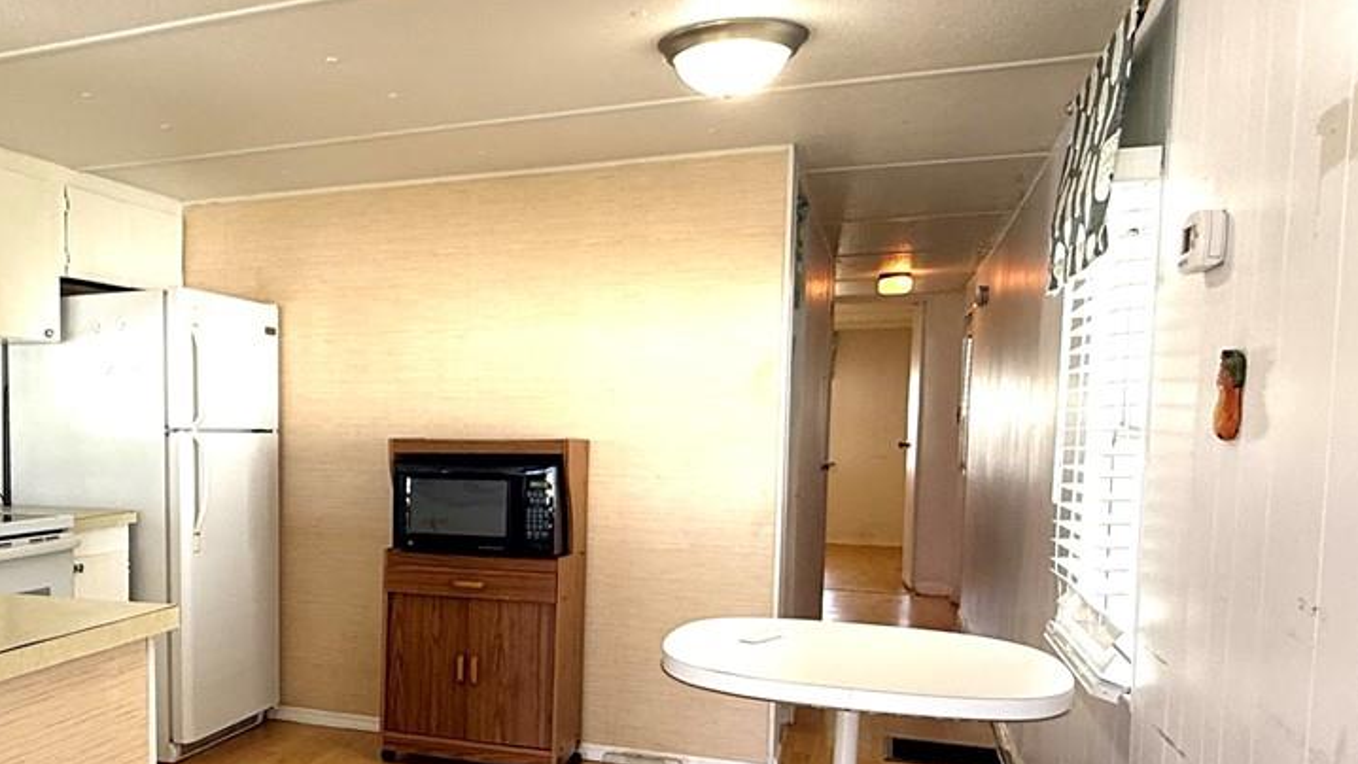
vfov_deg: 34.3
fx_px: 1224
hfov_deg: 54.0
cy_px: 512
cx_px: 267
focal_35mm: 34
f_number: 2.2
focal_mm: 2.22
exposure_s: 1/99
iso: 100
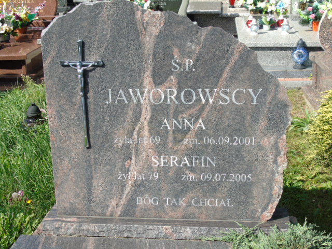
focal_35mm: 54
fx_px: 518
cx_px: 166
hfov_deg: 35.5
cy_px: 124
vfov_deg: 27.0
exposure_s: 1/320
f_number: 4.3
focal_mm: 9.6
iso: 80
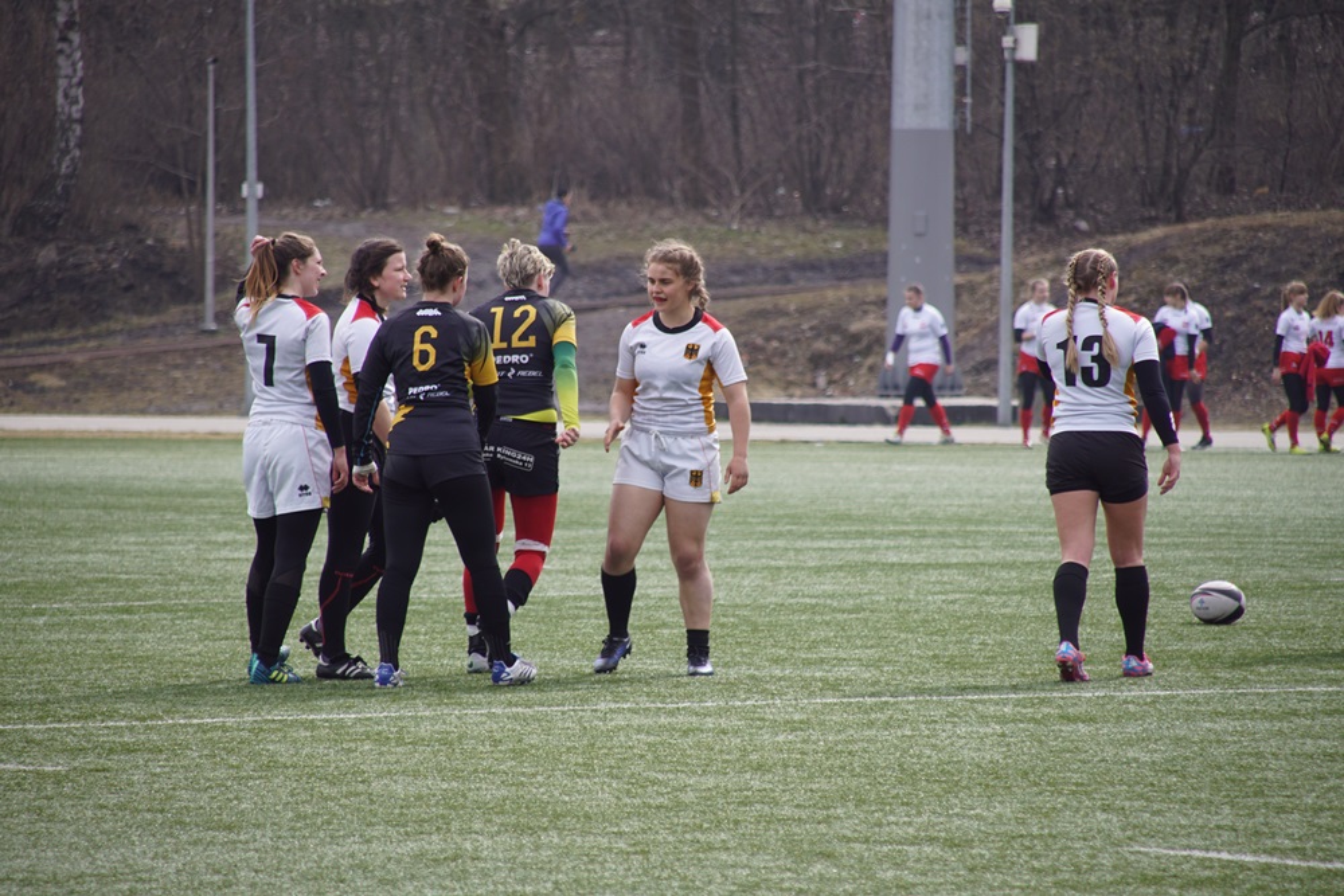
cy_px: 448
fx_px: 11201
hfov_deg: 6.9
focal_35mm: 300
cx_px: 672
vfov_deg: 4.6
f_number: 6.3
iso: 200
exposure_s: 1/320
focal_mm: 200
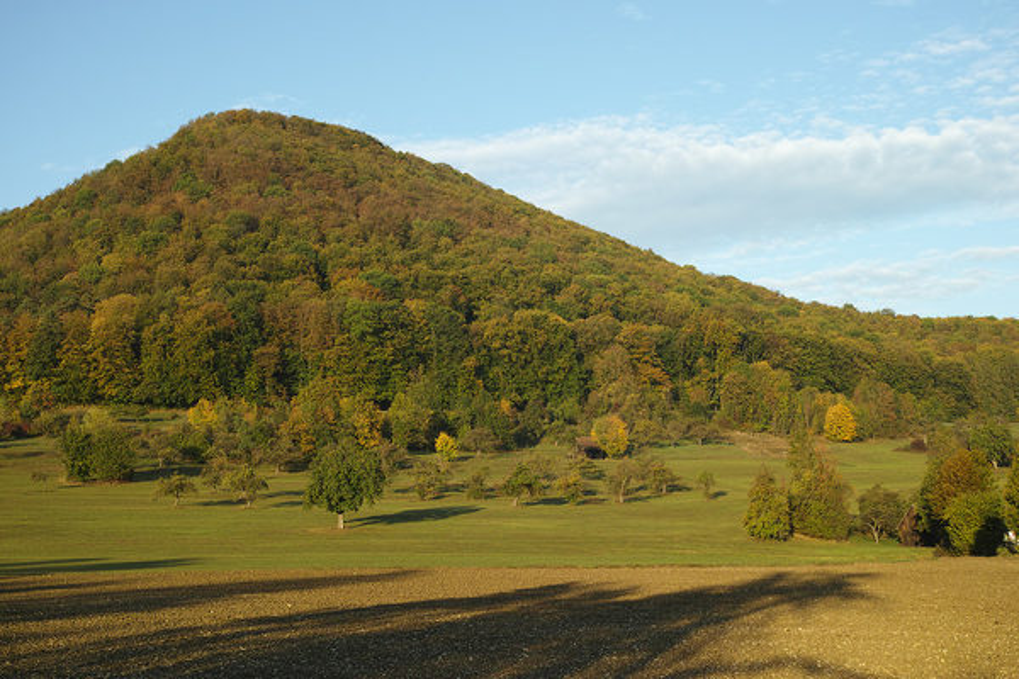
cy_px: 340
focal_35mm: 45
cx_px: 510
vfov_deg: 29.9
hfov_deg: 43.6
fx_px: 1274
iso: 100
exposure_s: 1/160
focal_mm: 30
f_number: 6.3
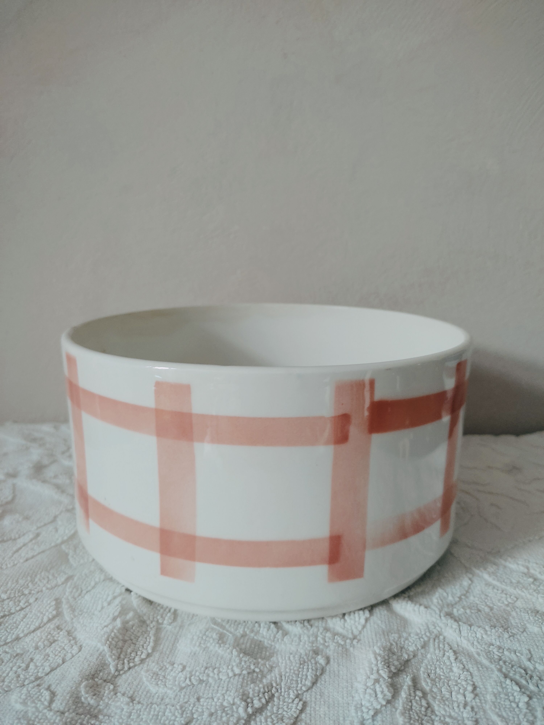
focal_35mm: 26
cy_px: 362
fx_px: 545
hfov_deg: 53.1
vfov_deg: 67.3
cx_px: 272
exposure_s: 1/25
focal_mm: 4.74
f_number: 1.79
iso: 1216
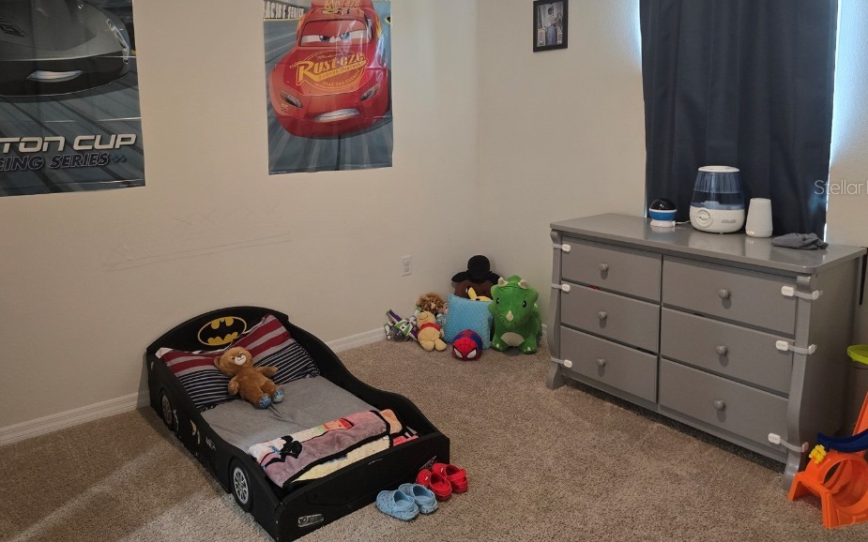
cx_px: 422
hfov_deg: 68.4
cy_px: 187
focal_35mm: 27
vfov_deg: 45.4
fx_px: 639
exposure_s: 1/60
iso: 500
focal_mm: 6.3
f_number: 1.7
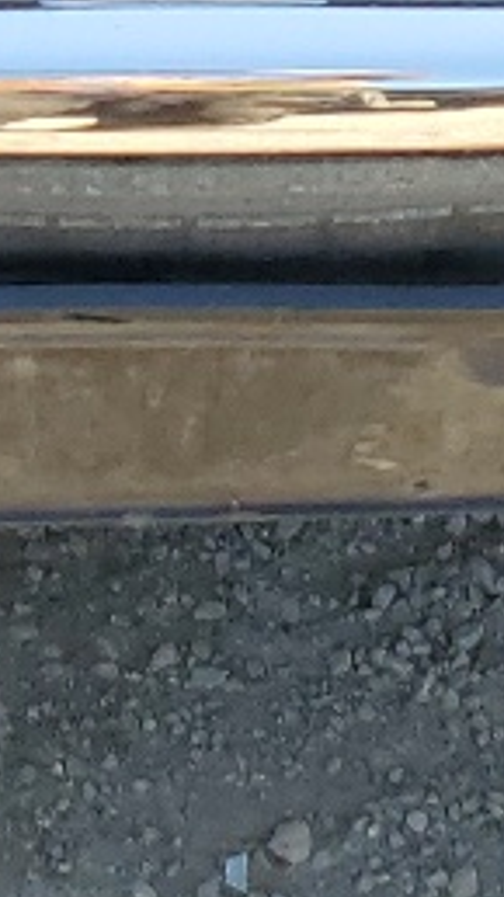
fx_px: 4184
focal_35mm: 176
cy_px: -1095
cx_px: 3
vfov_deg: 10.8
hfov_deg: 6.9
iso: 50
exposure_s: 1/588
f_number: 1.5
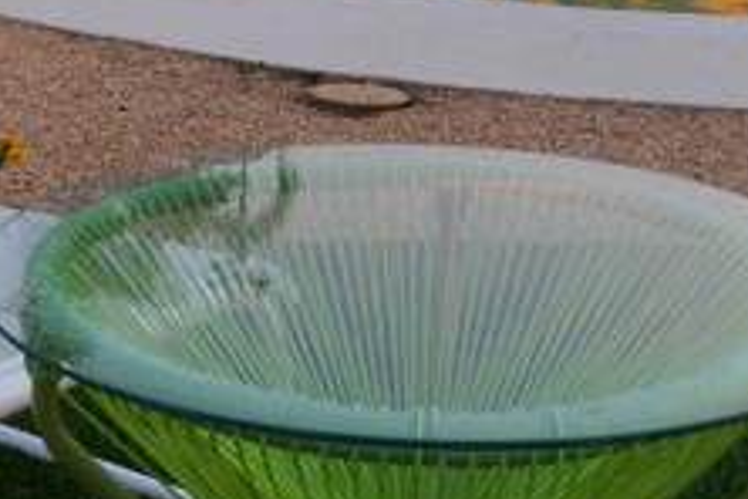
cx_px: 263
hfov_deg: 24.4
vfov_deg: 15.2
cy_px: -244
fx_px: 1724
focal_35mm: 83
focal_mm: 18
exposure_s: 1/3
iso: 200
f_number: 8
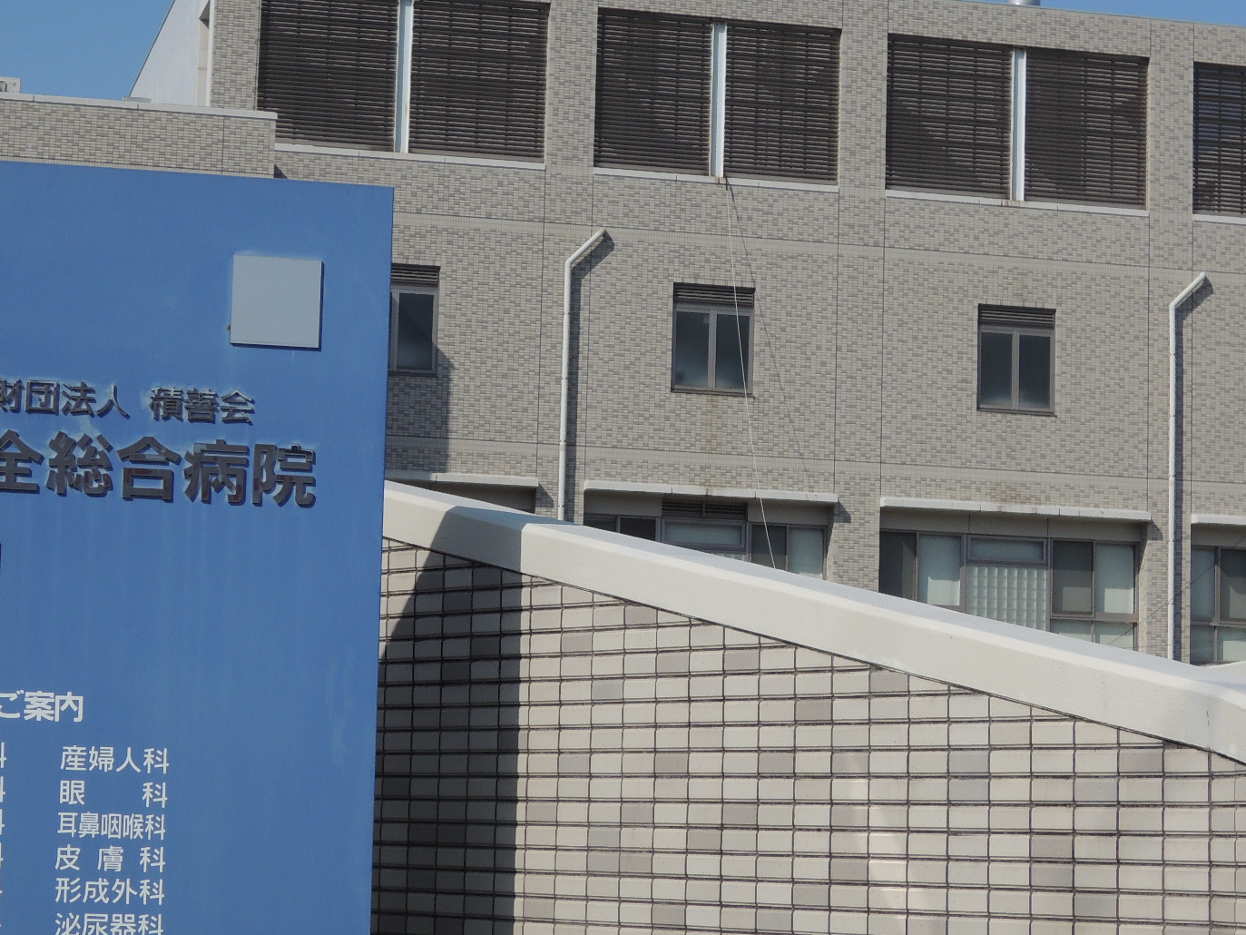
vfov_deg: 16.2
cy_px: 509
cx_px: 543
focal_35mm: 91
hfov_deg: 21.5
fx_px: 3276
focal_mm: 9.9
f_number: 4
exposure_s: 1/1250
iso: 100
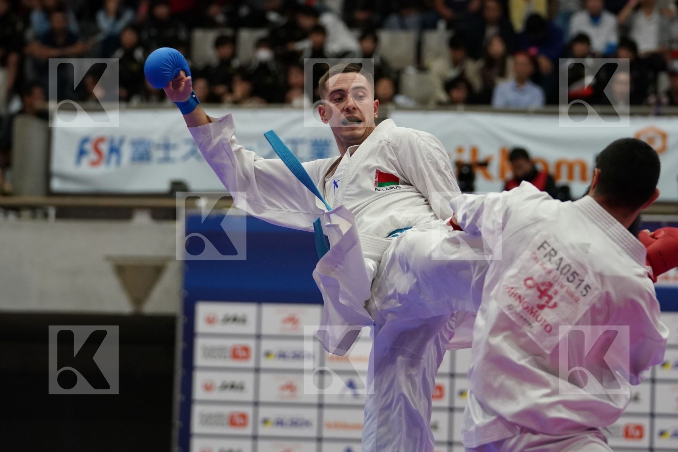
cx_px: 339
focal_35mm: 172
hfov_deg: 11.9
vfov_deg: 8.0
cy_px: 226
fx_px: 3239
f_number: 2.8
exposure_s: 1/1000
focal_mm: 115
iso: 2500
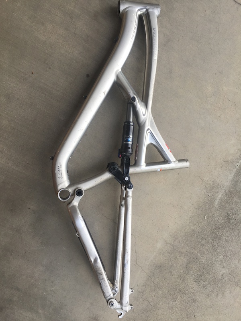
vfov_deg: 61.7
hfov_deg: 48.2
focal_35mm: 29
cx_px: 120
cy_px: 160
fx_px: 269
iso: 32
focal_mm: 4.15
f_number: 2.2
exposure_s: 1/120
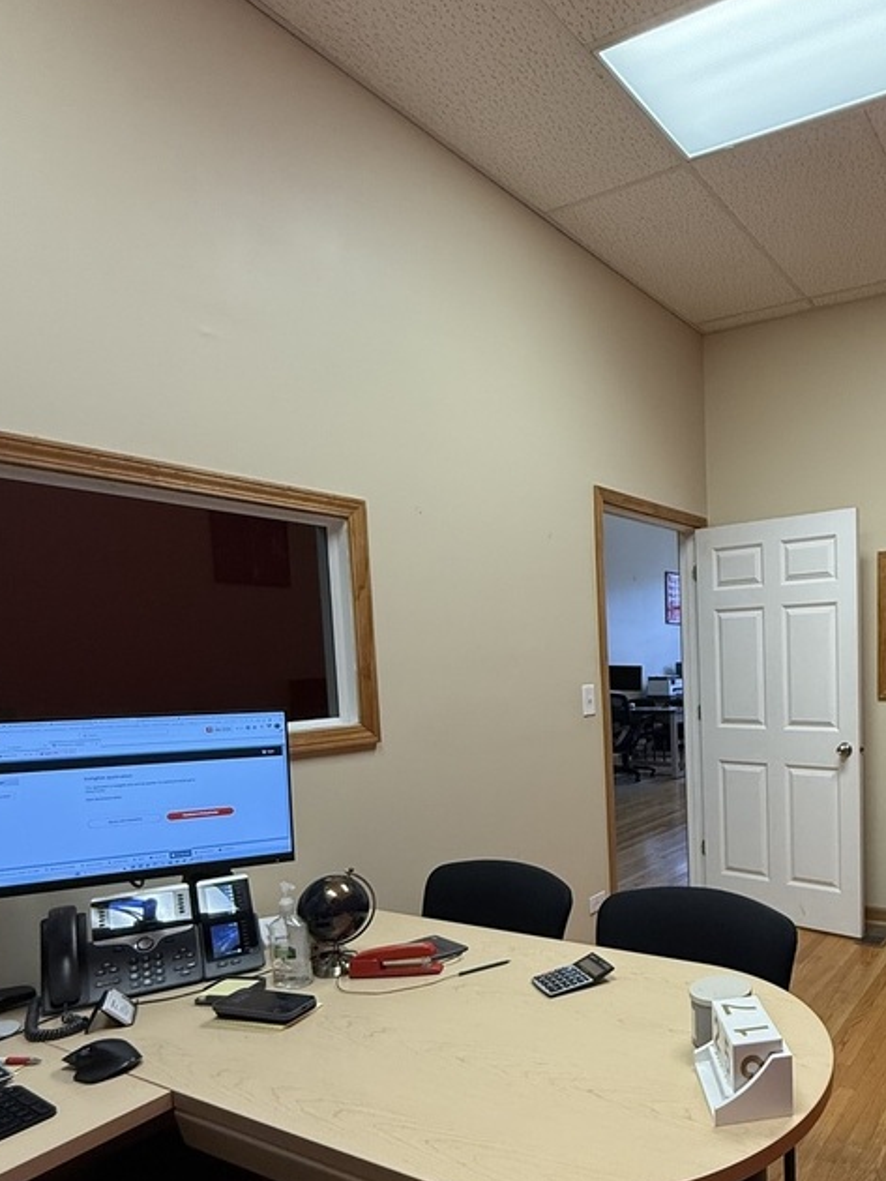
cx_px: 701
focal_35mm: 24
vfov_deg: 70.5
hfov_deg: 53.3
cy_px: 733
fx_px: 818
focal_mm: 2.22
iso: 250
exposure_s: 1/120
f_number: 2.2
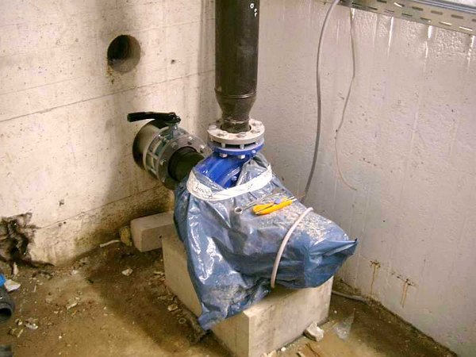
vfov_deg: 38.7
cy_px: 178
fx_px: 509
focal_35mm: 37
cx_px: 238
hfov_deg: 50.1
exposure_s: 1/10
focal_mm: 7.6
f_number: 2.6
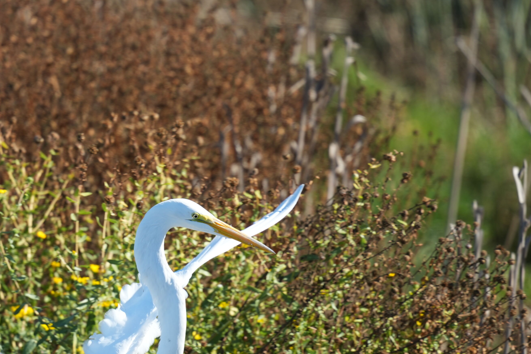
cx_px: 114
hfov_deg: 2.1
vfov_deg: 1.4
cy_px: 272
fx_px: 14528
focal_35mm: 985
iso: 400
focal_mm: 600
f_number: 5.6
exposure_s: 1/800
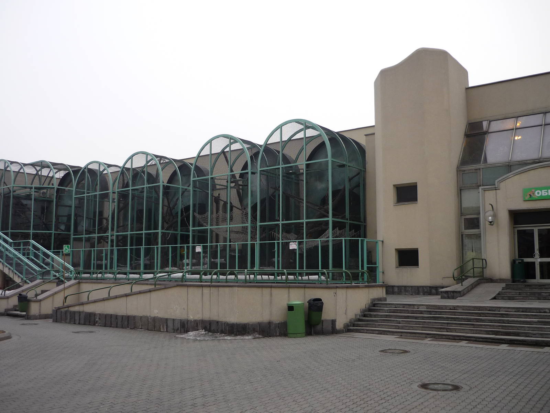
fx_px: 524
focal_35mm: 33
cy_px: 206
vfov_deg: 42.9
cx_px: 275
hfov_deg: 55.4
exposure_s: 1/800
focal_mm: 5.5
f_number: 2.8
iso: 100
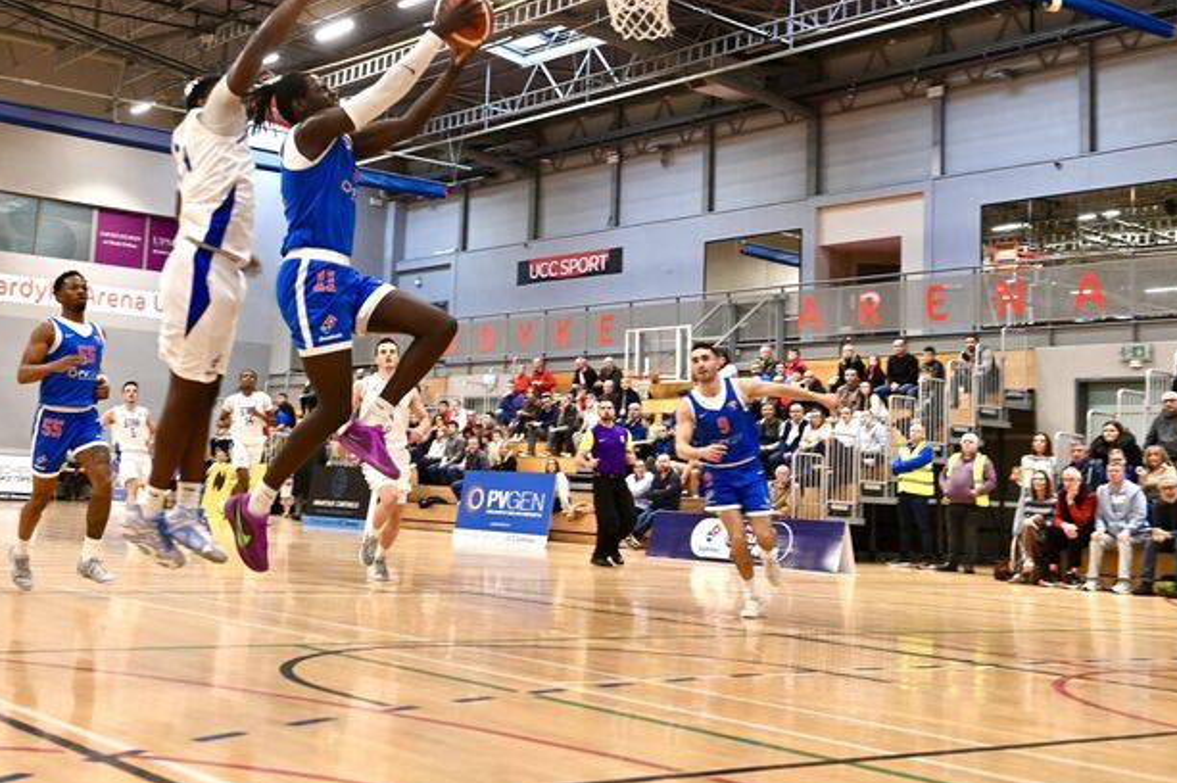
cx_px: 492
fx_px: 1536
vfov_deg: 28.5
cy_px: 279
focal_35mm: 47
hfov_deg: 41.8
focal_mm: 36
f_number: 2.8
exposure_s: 1/320
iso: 2000
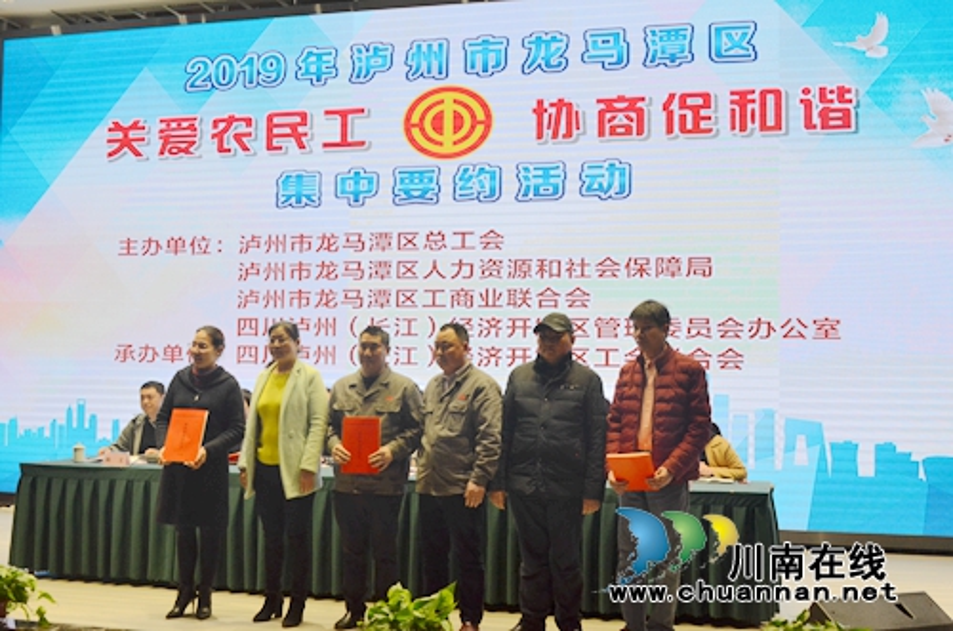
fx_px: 1109
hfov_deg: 46.5
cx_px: 476
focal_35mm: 42
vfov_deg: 31.7
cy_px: 316
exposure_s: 1/125
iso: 800
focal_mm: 28
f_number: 5.6
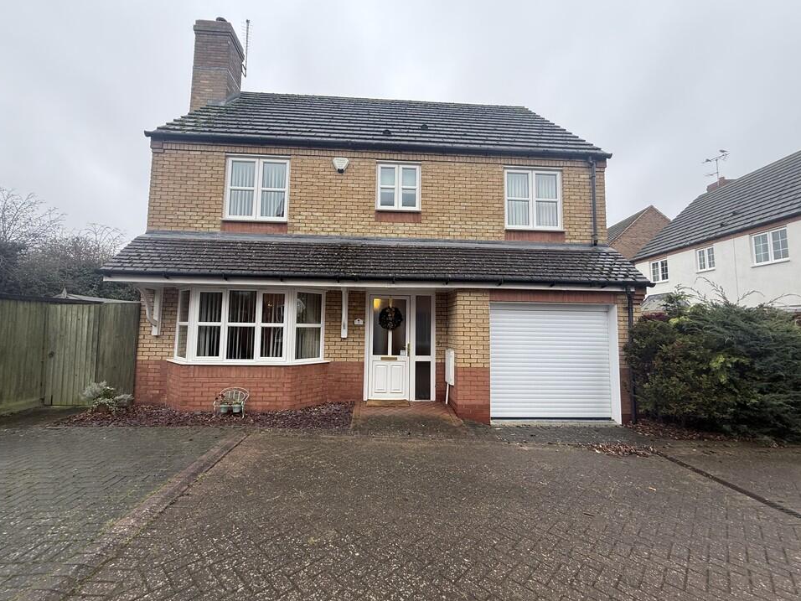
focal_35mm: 15
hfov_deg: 98.2
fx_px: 347
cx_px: 395
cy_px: 294
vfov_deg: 81.7
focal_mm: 2.22
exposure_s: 1/99
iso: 50
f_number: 2.2
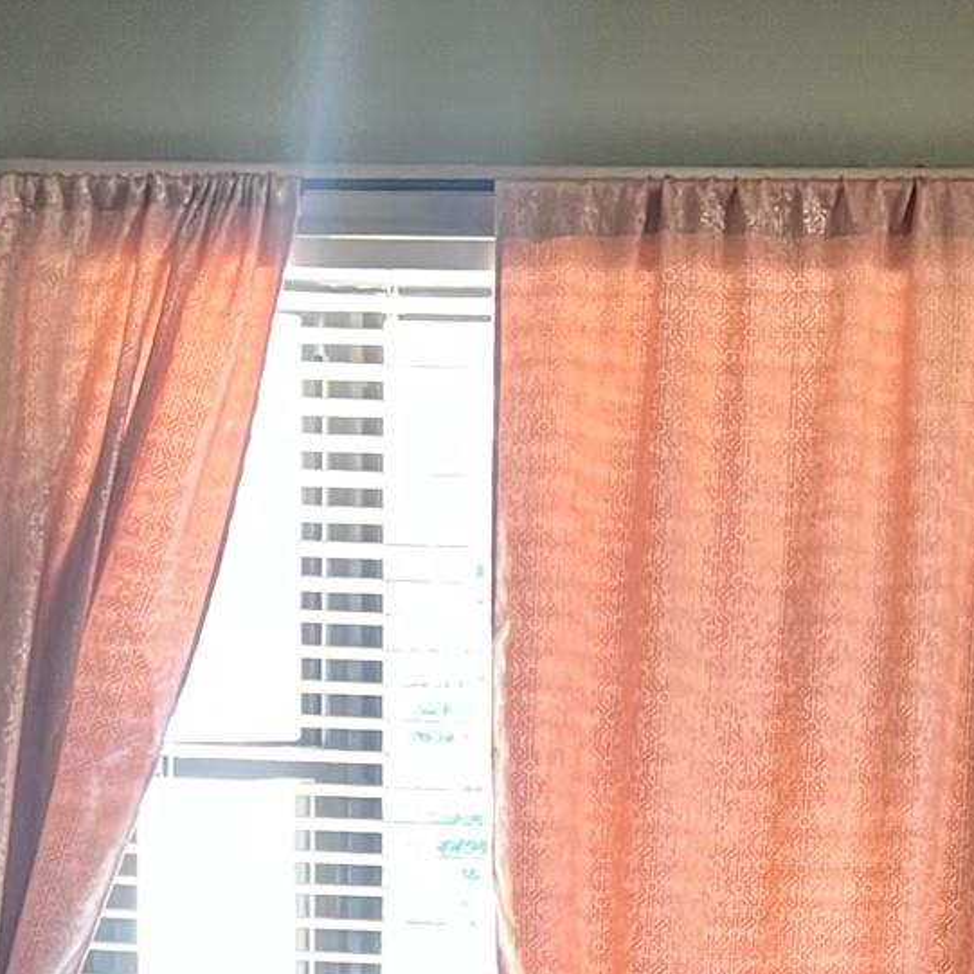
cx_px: 641
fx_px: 2770
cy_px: 1005
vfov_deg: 19.3
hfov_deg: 19.9
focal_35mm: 87
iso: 400
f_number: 1.5
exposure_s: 1/40
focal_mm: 5.7
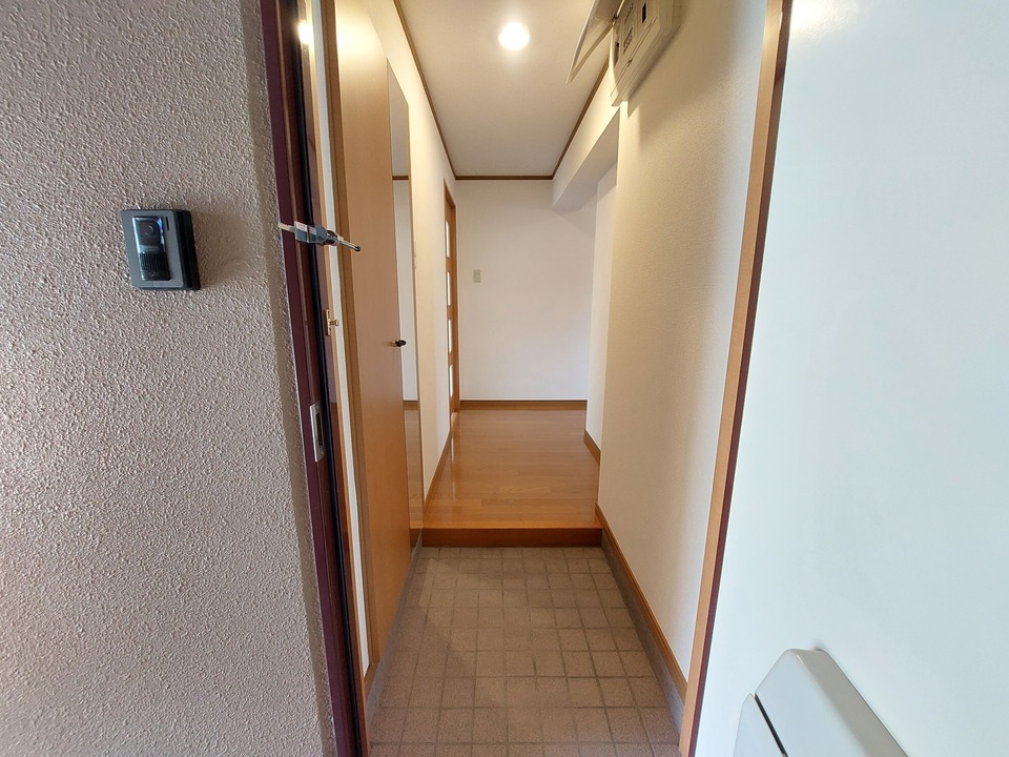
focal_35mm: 13
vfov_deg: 89.9
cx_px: 504
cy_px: 378
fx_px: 379
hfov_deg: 106.2
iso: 320
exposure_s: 1/40
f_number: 2.2
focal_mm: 1.74
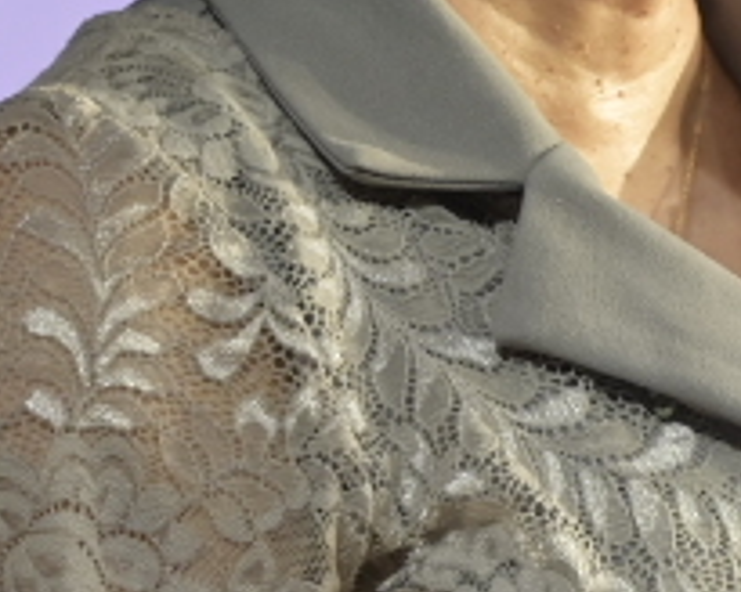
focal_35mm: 1077
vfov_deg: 1.4
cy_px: 238
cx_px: 2180
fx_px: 23619
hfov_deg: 1.8
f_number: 2.8
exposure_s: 1/160
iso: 800
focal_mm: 145
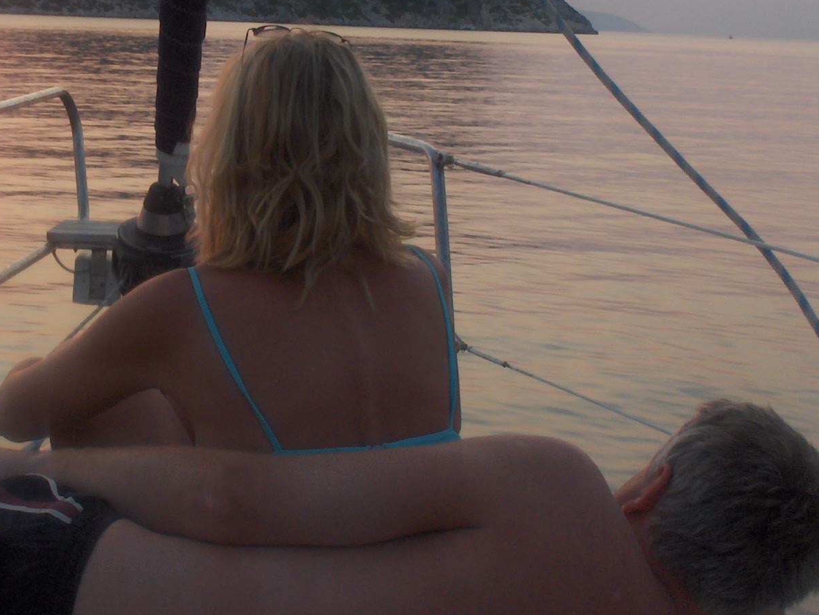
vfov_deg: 20.7
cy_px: 224
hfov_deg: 26.9
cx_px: 179
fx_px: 1680
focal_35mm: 71
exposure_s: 1/98.1
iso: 100
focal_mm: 6.11
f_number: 6.5
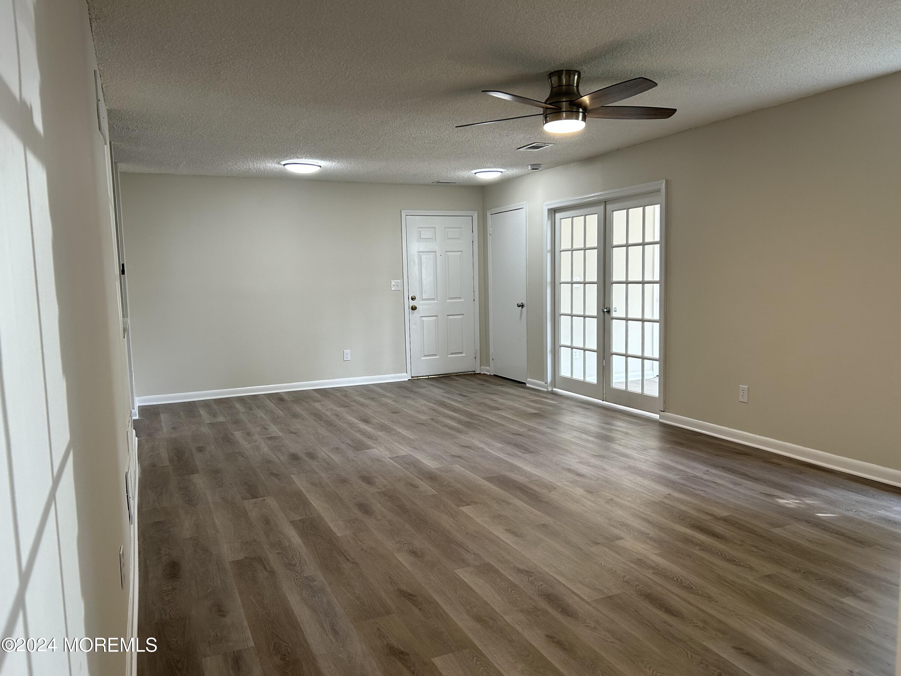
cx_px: 450
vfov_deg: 53.1
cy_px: 338
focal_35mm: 26
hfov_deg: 67.3
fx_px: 677
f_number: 1.5
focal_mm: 5.7
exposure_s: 1/120
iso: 100
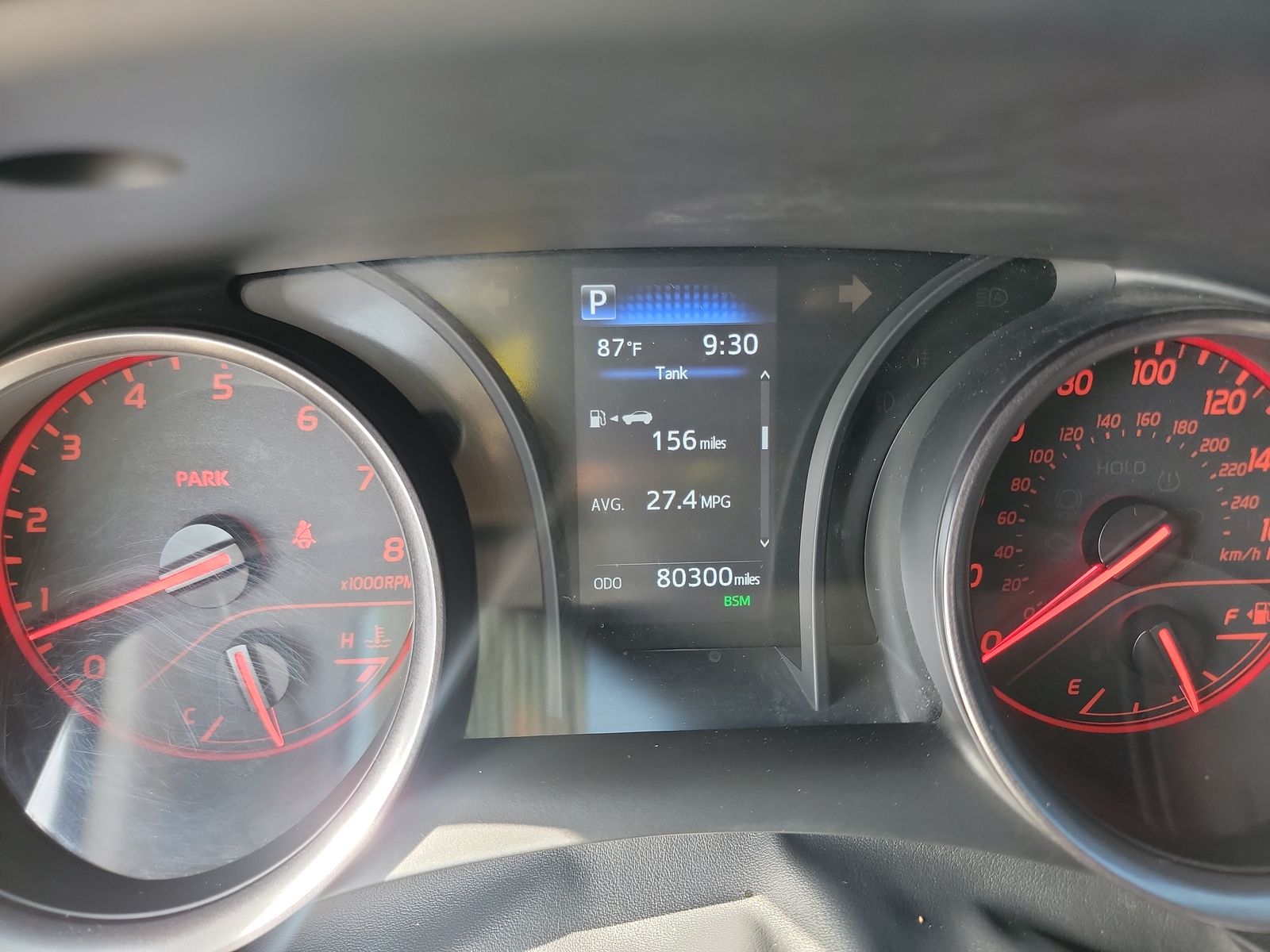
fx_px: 881
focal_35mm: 24
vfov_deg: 56.8
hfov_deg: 71.6
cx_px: 635
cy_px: 476
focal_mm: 6.7
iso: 279
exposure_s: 1/59
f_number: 1.8
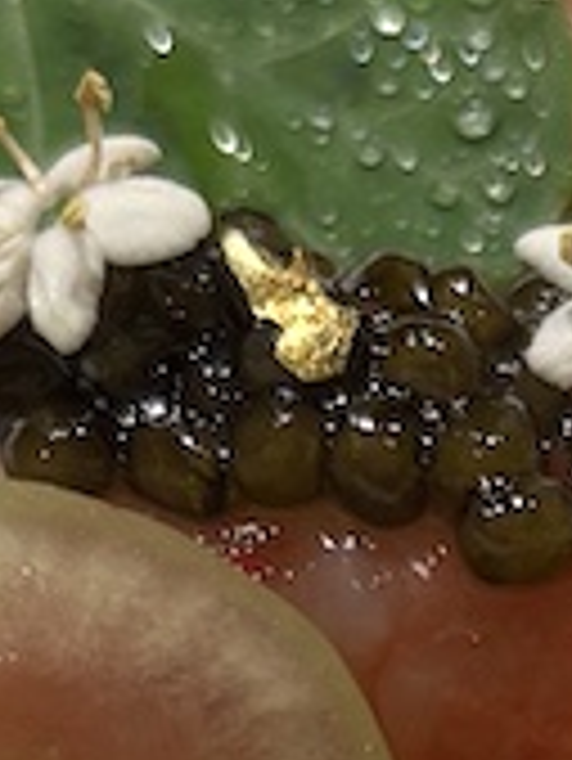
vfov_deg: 9.6
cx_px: 892
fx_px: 4335
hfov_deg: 7.4
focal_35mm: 197
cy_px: 1291
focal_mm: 5.96
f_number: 1.6
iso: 80
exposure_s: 1/60
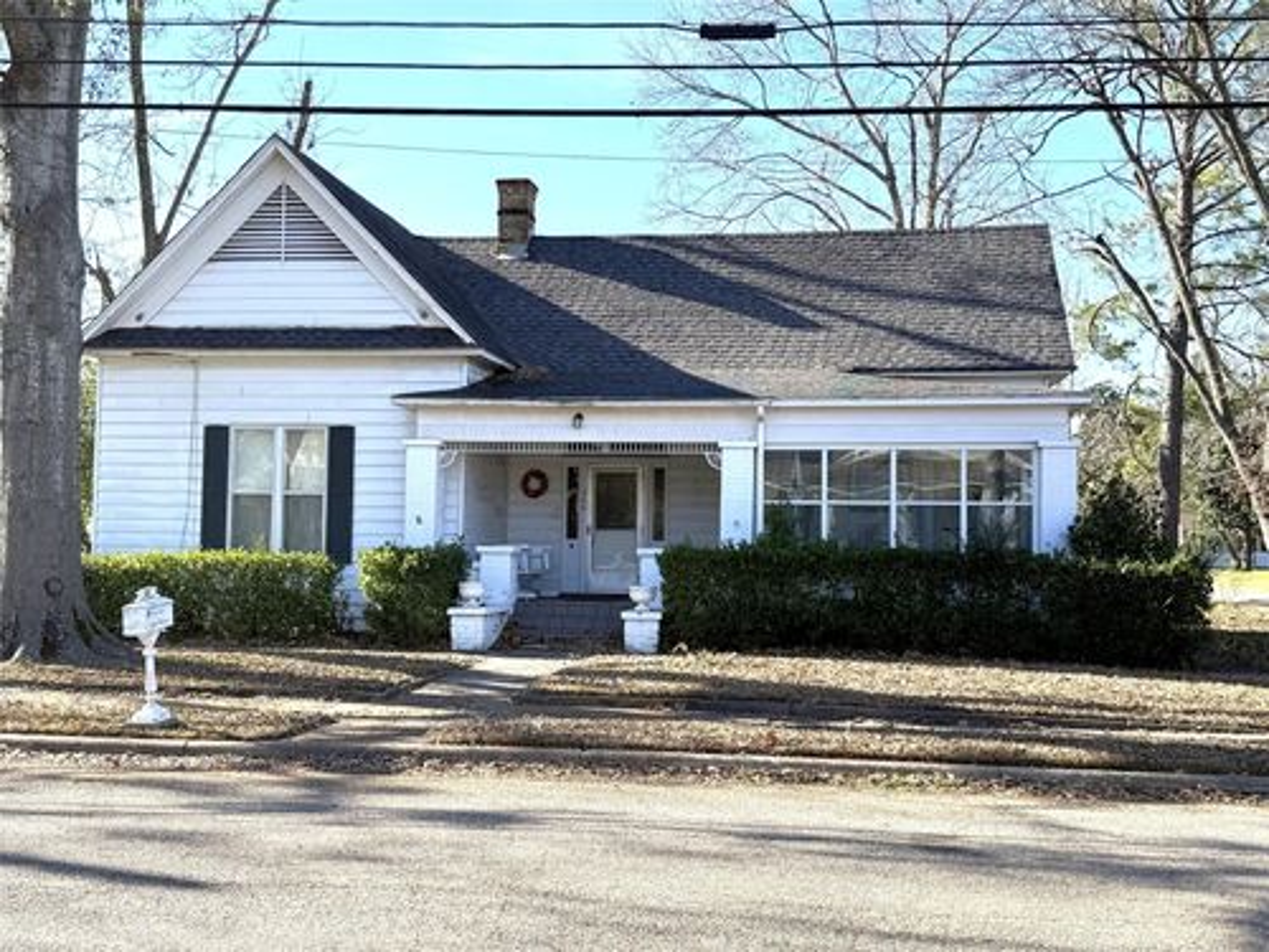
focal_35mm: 39
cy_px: 476
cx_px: 634
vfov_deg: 36.8
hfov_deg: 47.9
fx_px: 1430
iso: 80
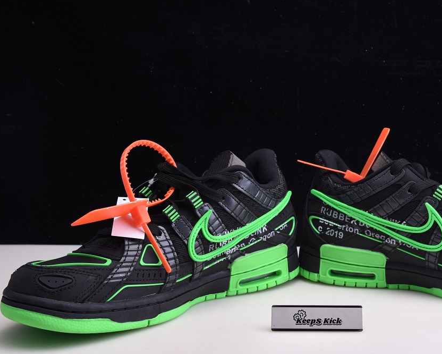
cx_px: 315
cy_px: 160
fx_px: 850
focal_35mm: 65
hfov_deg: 28.8
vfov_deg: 23.5
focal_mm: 48
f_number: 11
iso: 100
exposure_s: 1/160
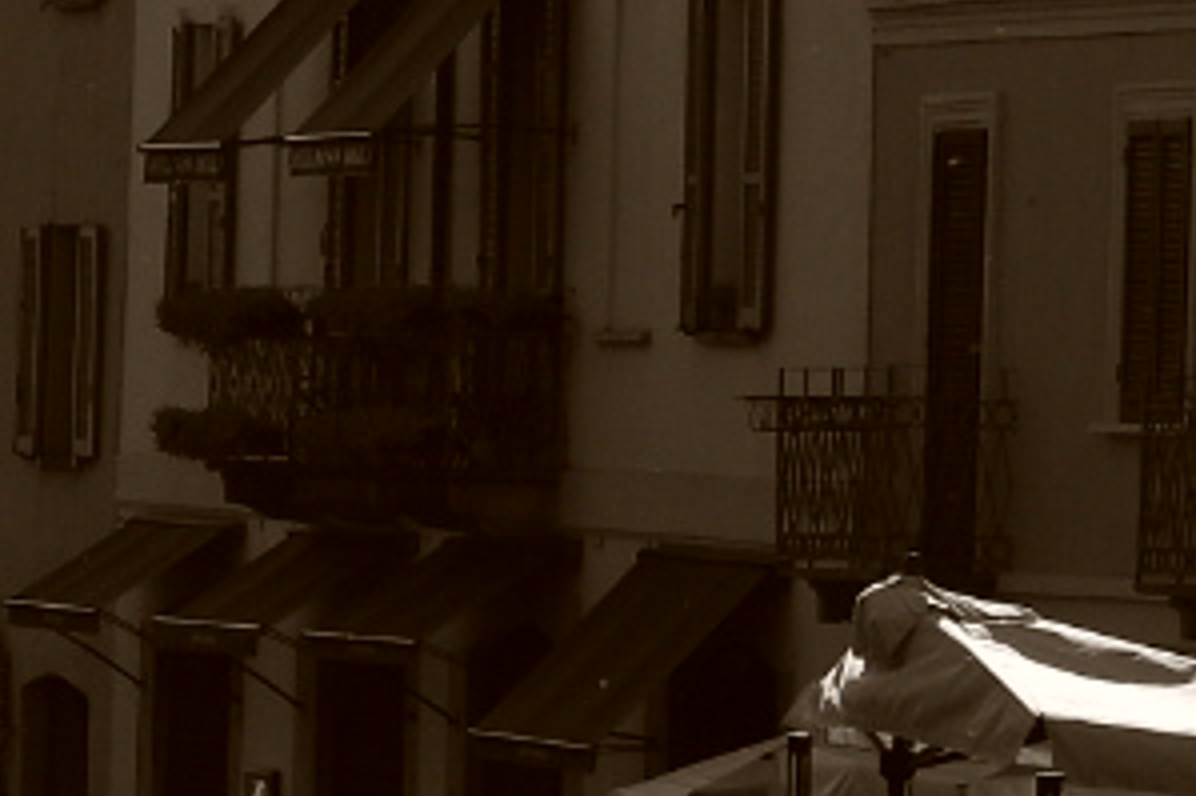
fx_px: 12584
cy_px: 48
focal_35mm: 379
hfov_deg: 5.2
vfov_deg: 3.6
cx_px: -1820
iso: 100
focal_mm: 70
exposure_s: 1/2000
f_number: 8
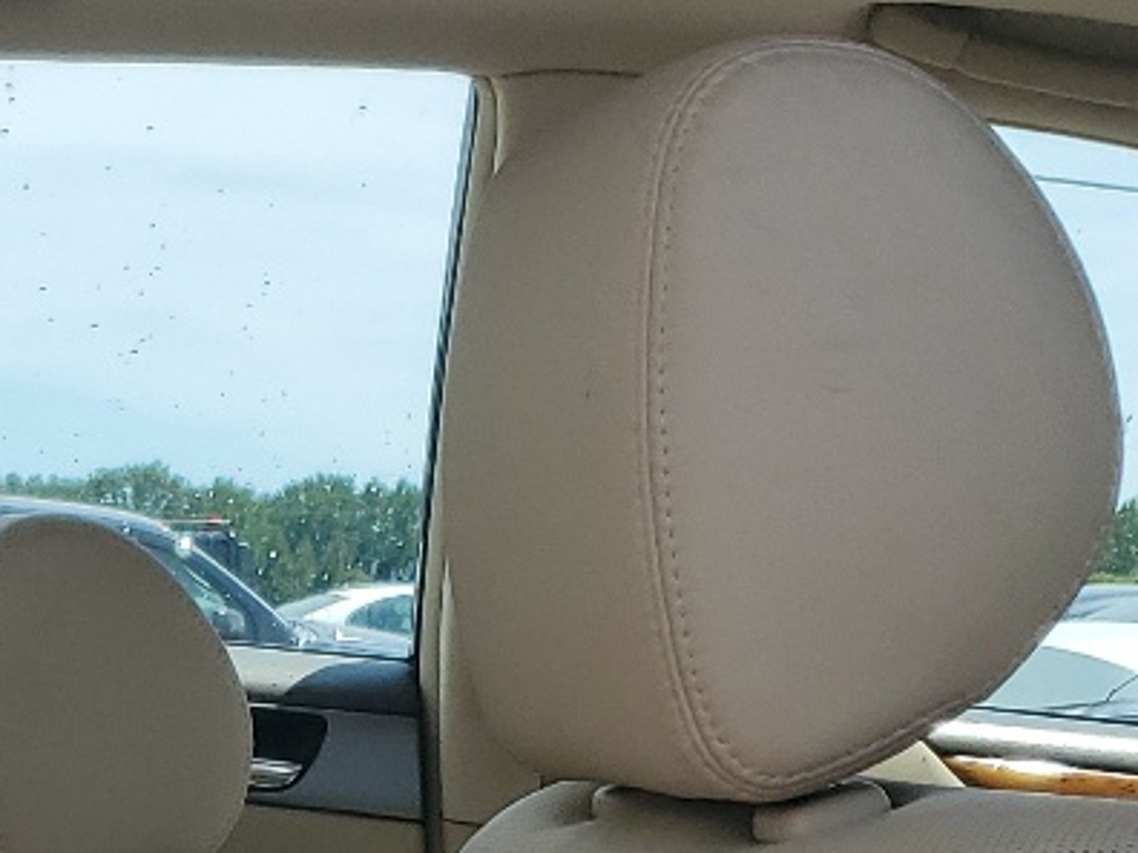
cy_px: 1267
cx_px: -175
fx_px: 3452
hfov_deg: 17.9
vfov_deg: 13.3
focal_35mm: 105
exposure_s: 1/2000
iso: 50
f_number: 1.5
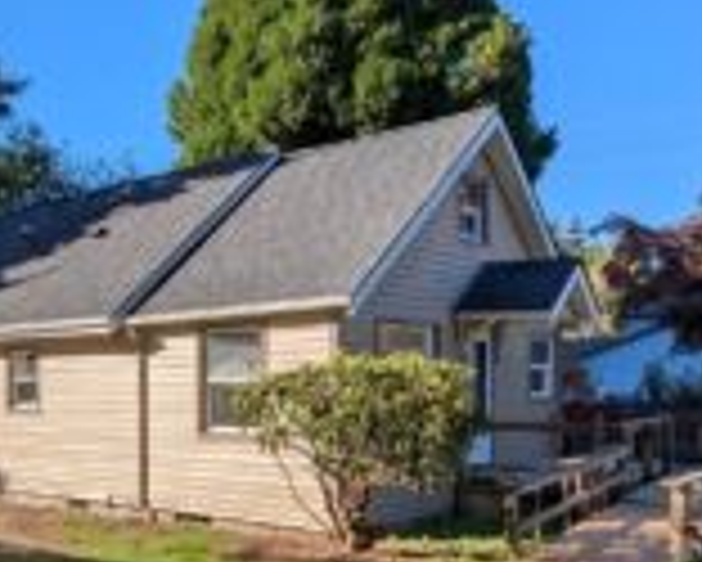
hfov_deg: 40.9
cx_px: 27
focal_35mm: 40
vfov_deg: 36.6
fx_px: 832
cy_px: 416
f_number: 2.2
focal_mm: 2.35
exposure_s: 1/1520
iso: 50
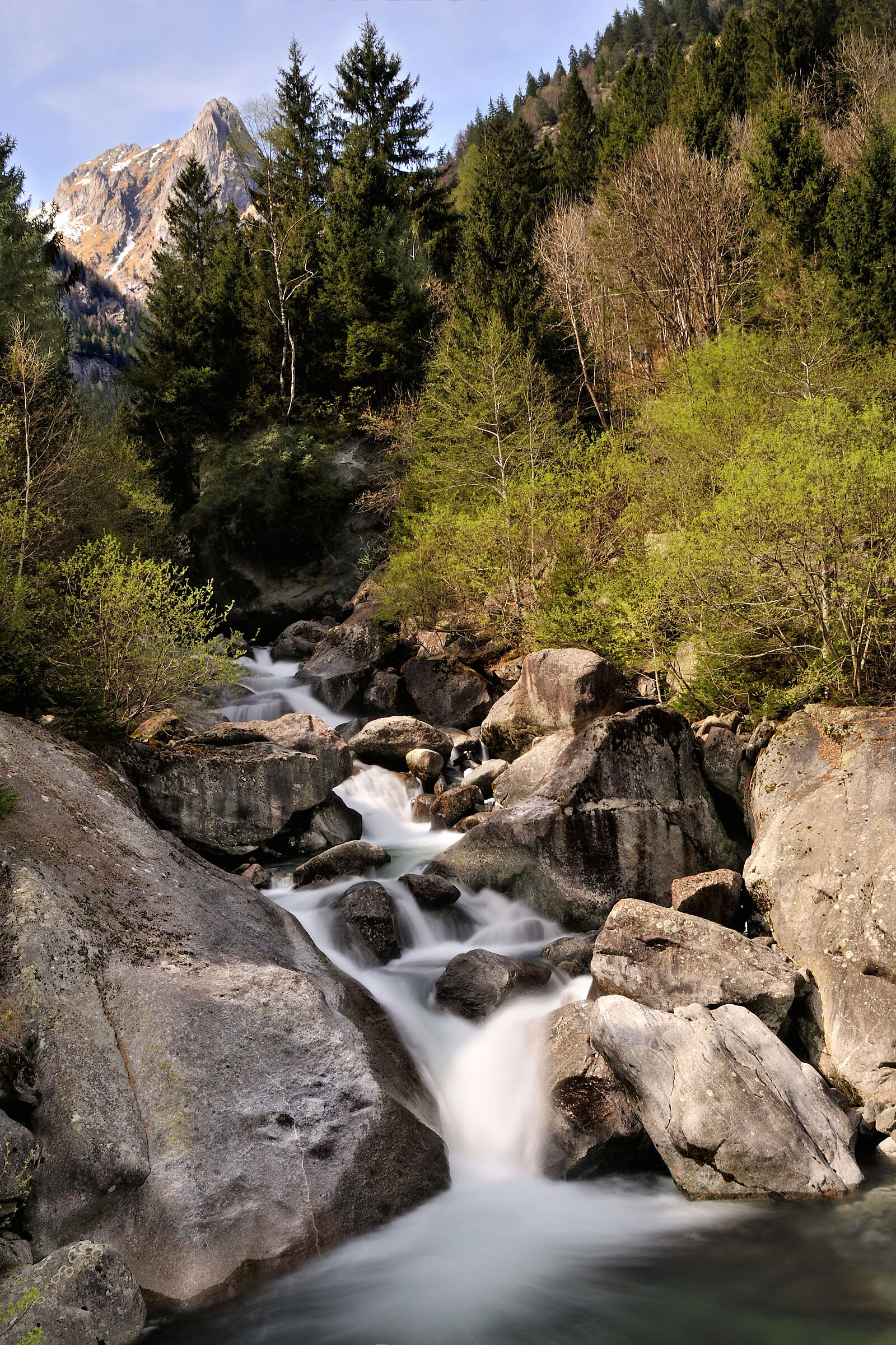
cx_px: 448
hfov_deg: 36.9
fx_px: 1344
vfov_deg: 53.1
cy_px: 672
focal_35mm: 36
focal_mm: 24
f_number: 16
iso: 200
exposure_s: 3
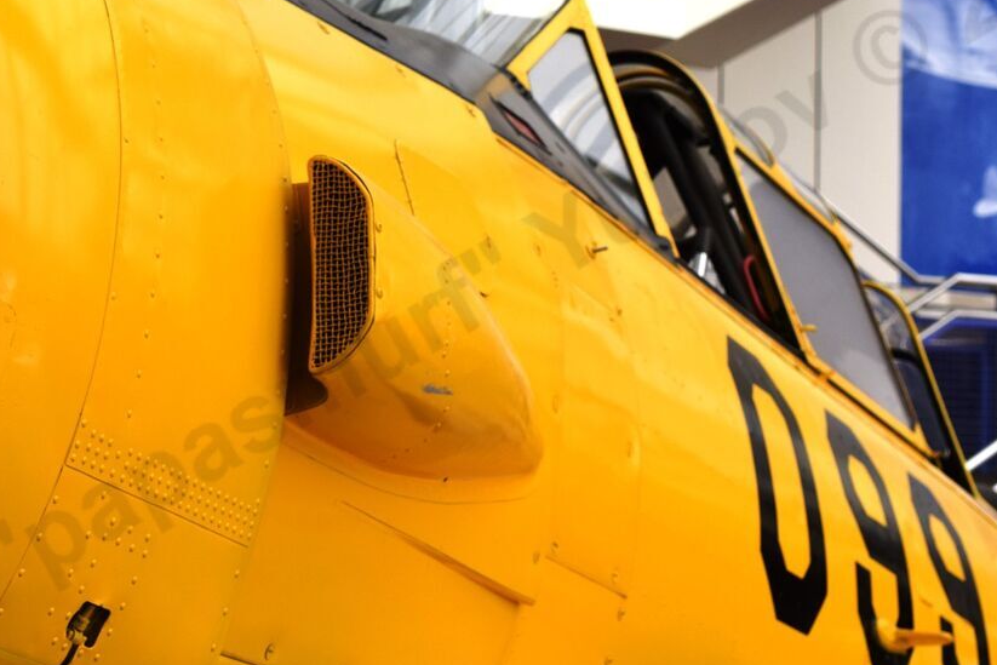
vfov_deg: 12.2
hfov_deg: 18.2
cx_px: 414
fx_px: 3102
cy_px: 325
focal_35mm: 112
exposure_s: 1/250
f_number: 8
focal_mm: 48
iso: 400
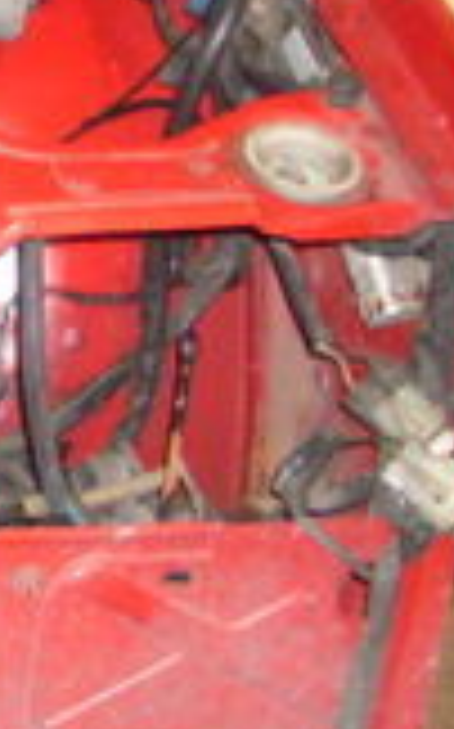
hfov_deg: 7.3
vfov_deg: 13.0
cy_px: 4
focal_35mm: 159
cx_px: -926
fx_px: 3153
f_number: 2.8
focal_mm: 6.3
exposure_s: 1/45
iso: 240
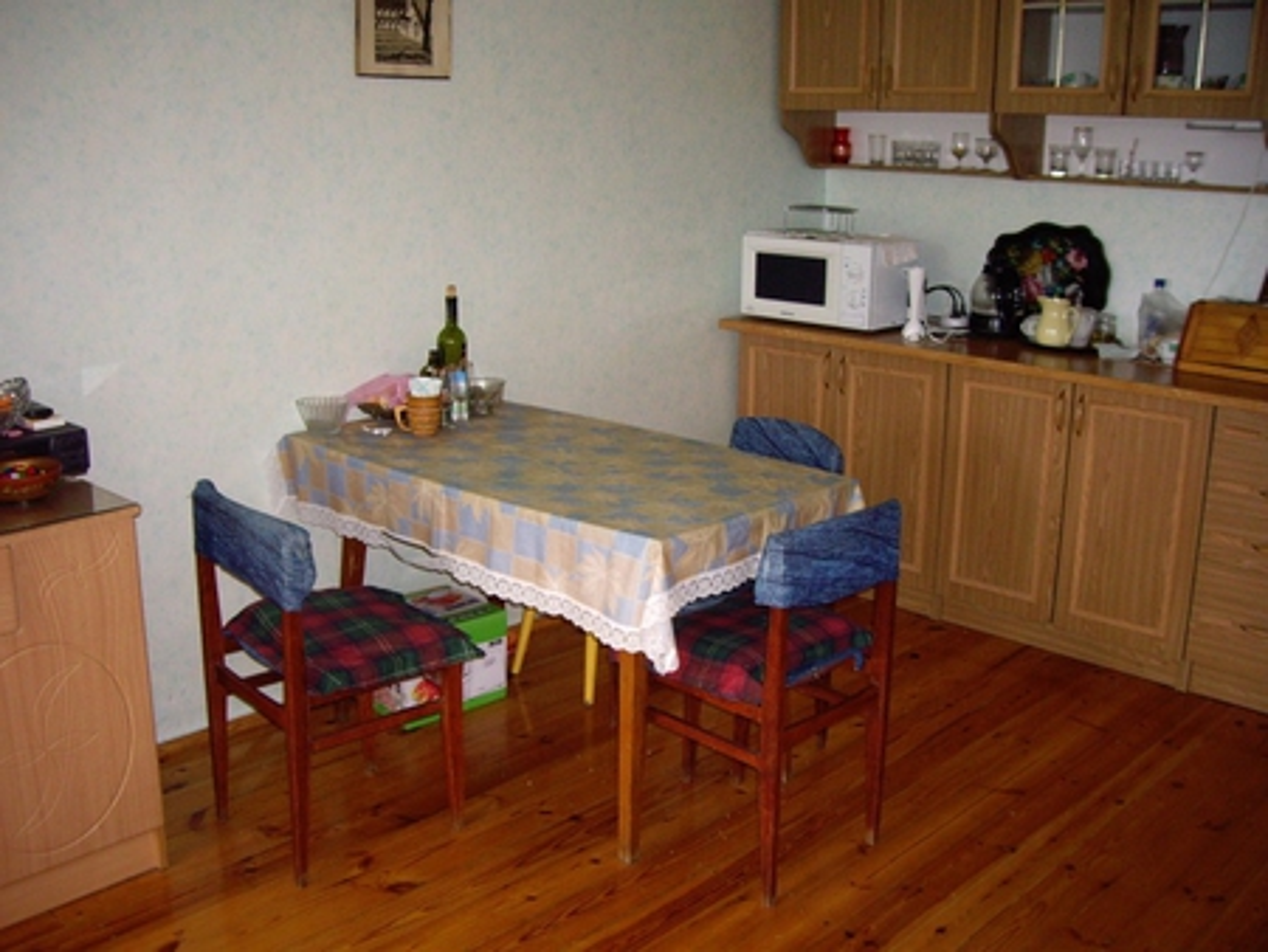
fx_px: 1393
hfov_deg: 49.0
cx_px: 634
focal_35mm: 38
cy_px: 476
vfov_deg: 37.8
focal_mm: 6.2
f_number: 2.7
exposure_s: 1/40
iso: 200
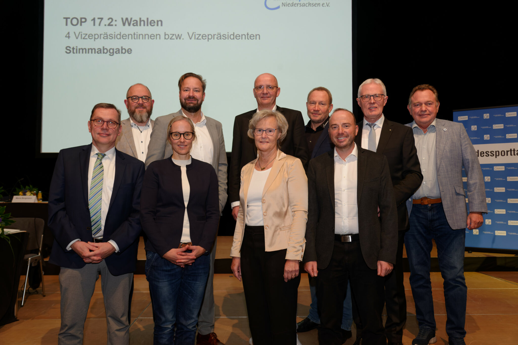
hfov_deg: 60.3
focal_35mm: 31
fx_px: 446
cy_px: 172
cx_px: 259
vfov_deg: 42.4
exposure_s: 1/200
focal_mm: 31
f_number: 5.6
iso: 1600
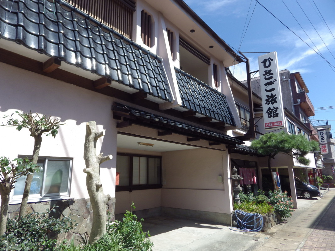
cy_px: 126
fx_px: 213
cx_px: 168
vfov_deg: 61.1
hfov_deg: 76.4
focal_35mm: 22
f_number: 3.1
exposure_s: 1/800
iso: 100
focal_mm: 4
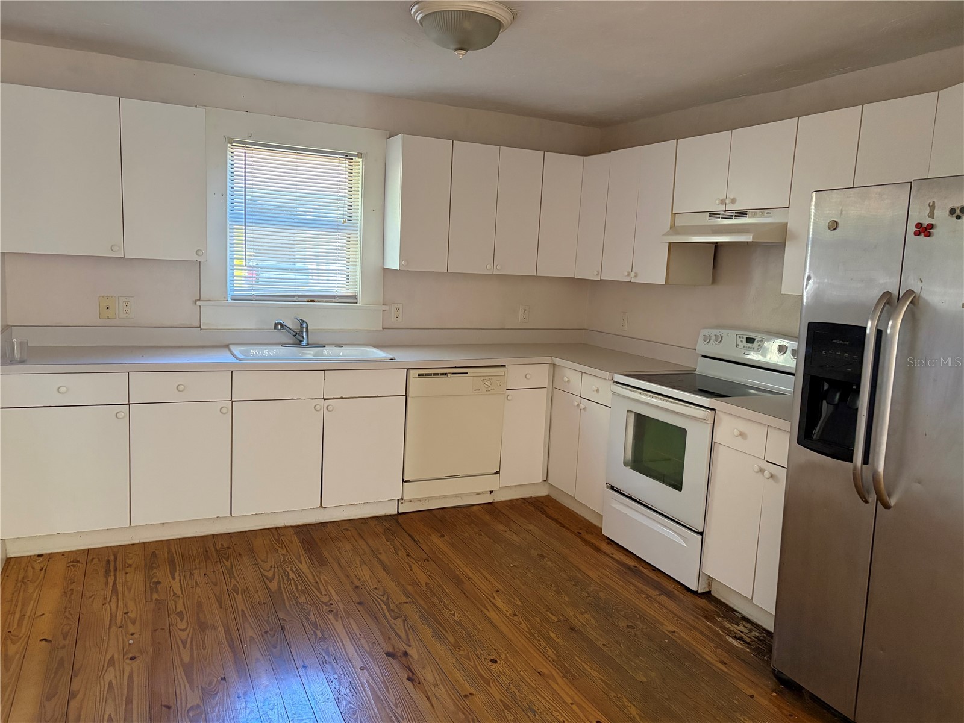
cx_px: 482
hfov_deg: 67.3
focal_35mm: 26
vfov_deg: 53.1
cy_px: 362
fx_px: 724
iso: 500
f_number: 1.6
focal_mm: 5.96
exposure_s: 1/60
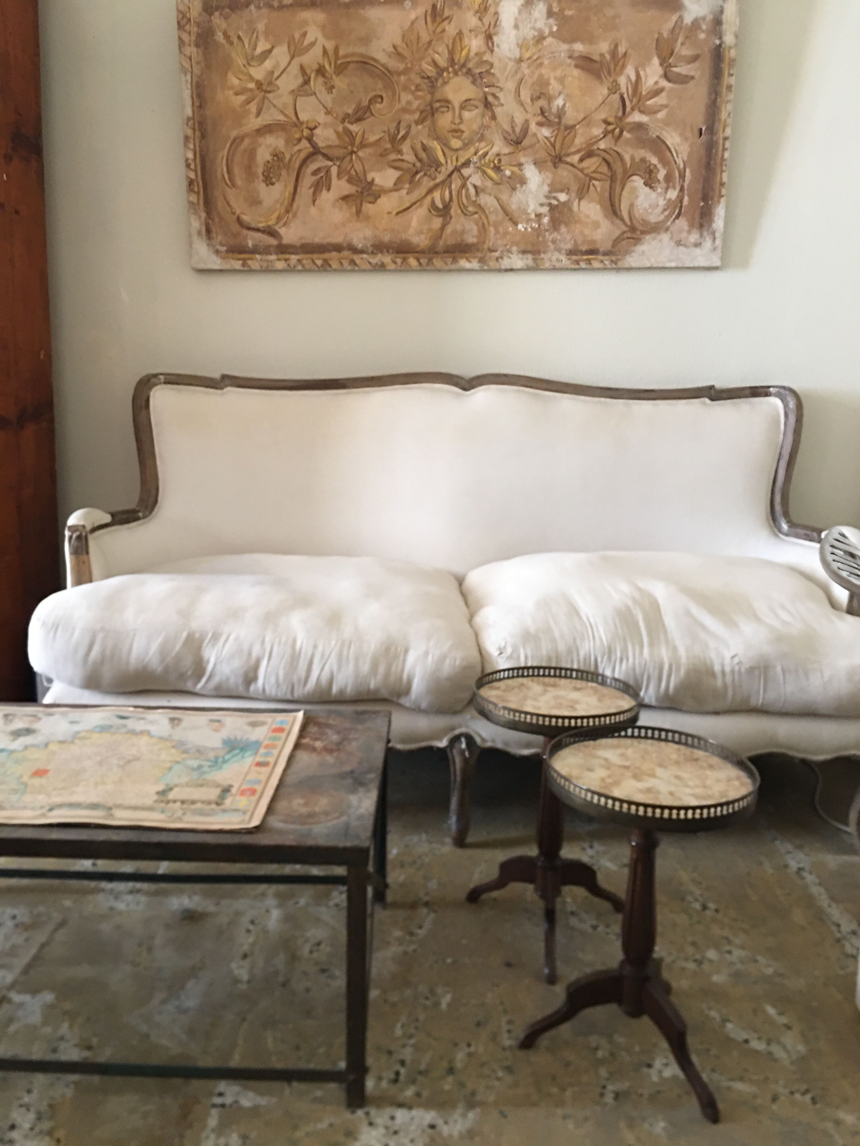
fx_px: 961
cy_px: 573
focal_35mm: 29
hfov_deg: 48.2
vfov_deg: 61.7
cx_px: 430
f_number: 2.2
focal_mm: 4.15
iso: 80
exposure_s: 1/10
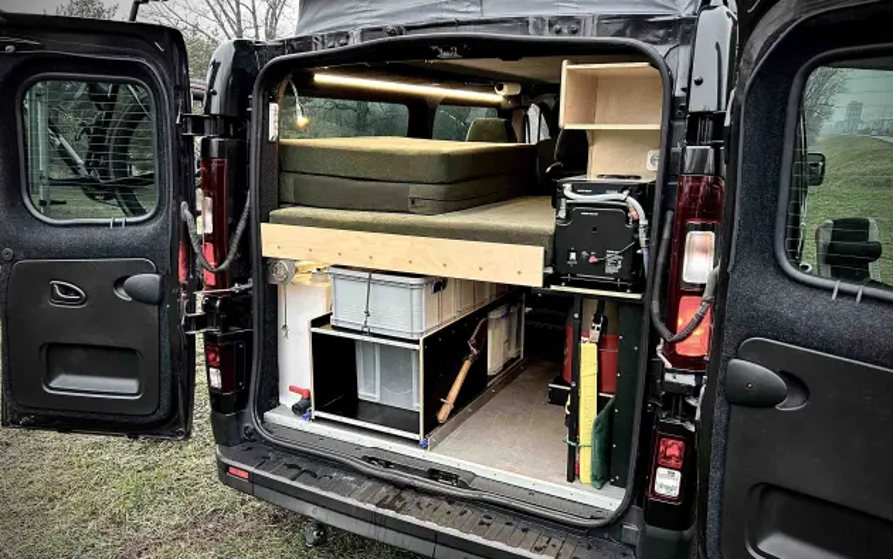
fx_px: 682
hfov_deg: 66.5
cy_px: 298
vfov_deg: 44.5
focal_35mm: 28
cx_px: 444
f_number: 1.5
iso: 160
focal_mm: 5.7
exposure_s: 1/60
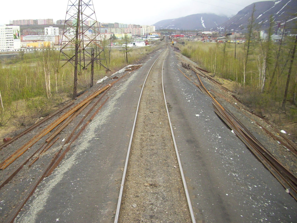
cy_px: 112
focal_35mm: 34
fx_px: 292
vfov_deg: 41.8
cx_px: 148
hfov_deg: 54.0
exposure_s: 1/400
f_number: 2.9
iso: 100
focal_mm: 5.7
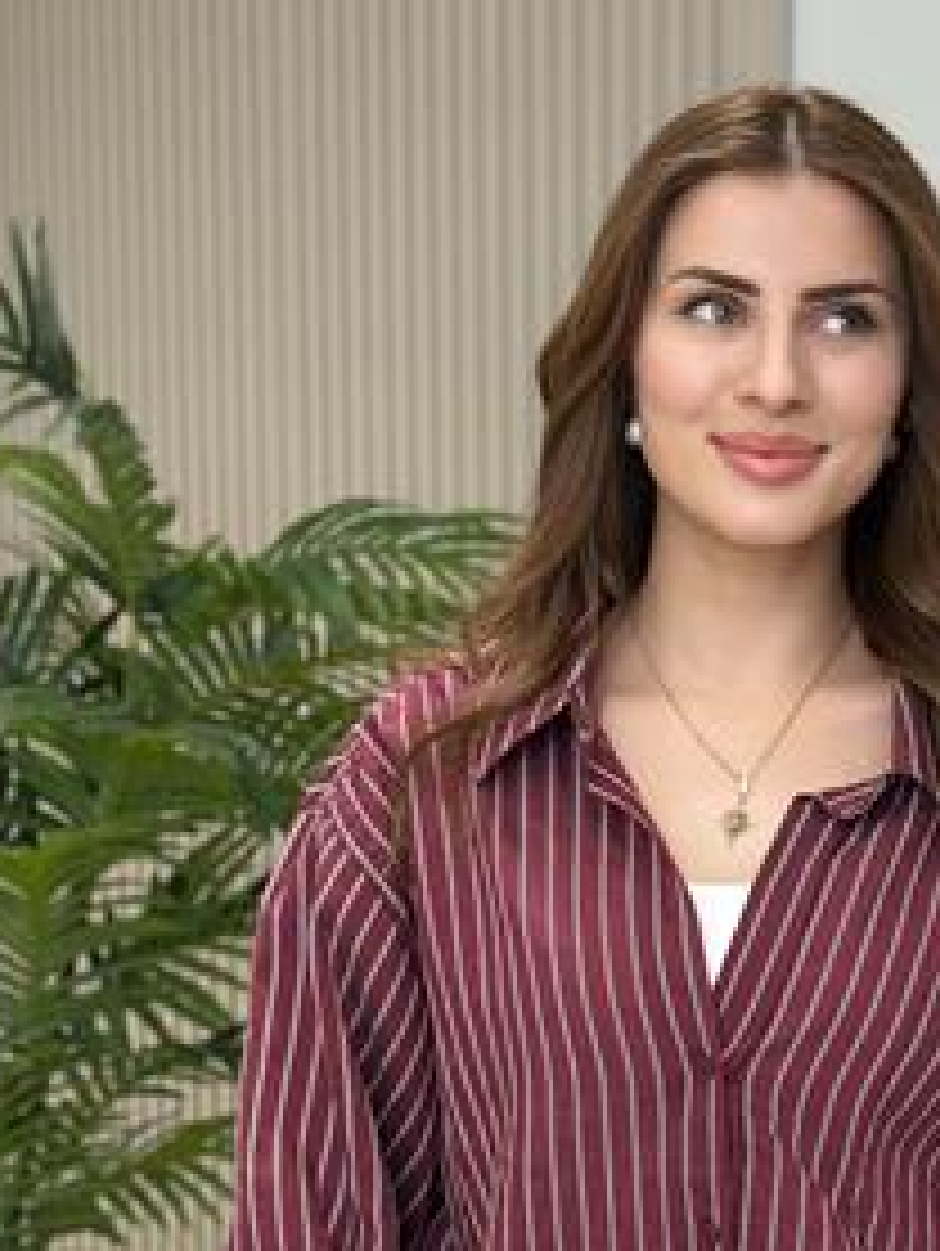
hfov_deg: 16.0
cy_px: 983
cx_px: 769
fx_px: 3326
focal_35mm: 92
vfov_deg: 21.1
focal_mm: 6.86
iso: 80
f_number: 1.78
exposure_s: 1/227
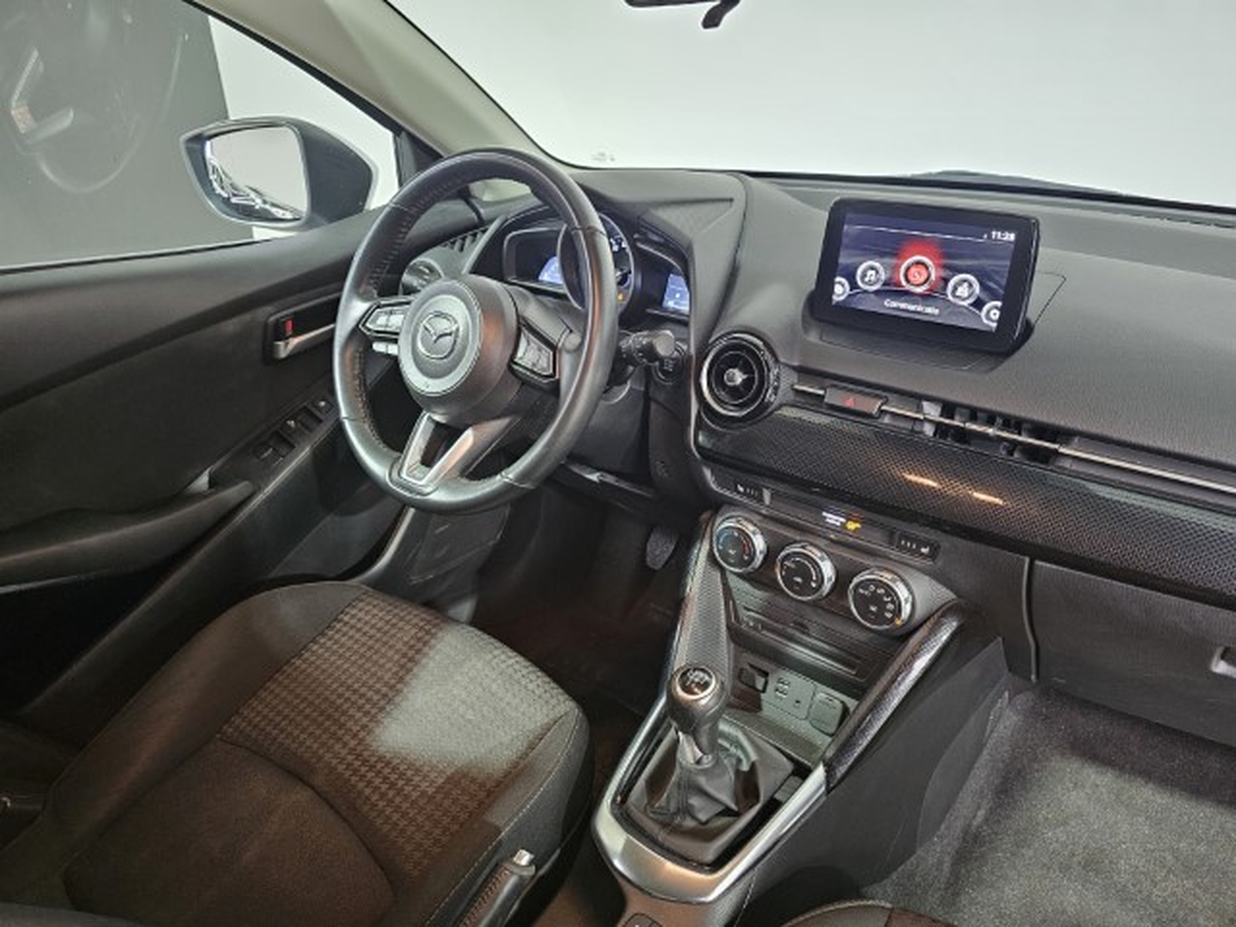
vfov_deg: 58.9
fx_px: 821
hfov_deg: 73.9
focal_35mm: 23
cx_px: 618
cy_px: 464
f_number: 1.7
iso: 640
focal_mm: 6.3
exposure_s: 1/39
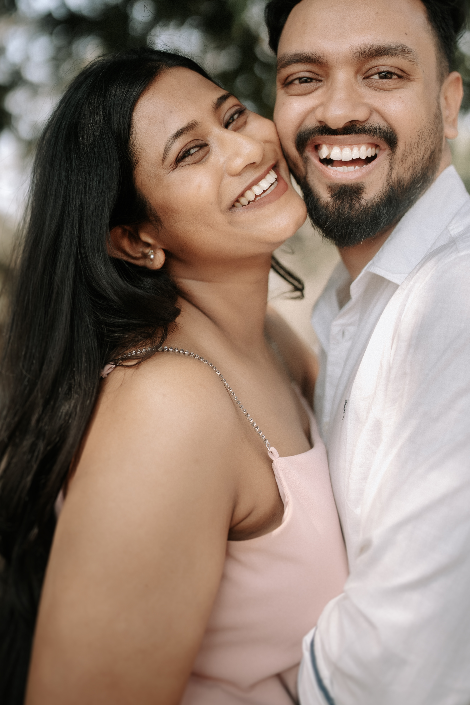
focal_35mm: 44
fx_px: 861
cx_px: 270
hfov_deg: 30.5
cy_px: 265
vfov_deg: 44.1
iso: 200
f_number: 1.4
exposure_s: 1/2500
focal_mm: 35
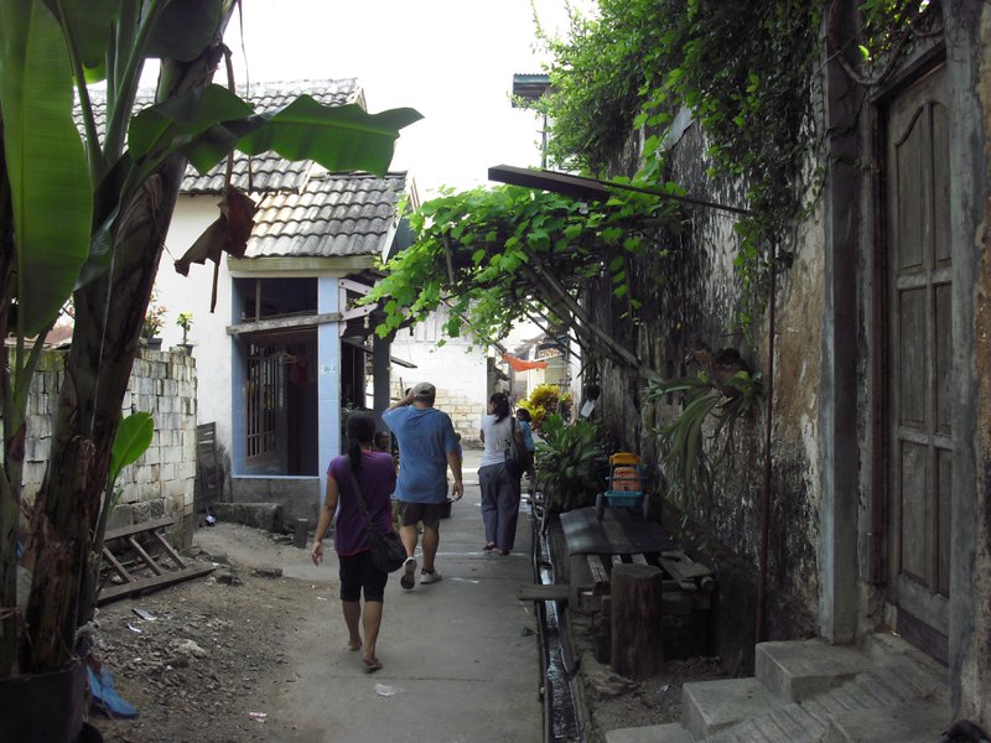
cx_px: 496
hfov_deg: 49.0
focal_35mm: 38
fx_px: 1088
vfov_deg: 37.7
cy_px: 372
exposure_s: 1/320
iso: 100
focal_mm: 6.2
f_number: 2.8
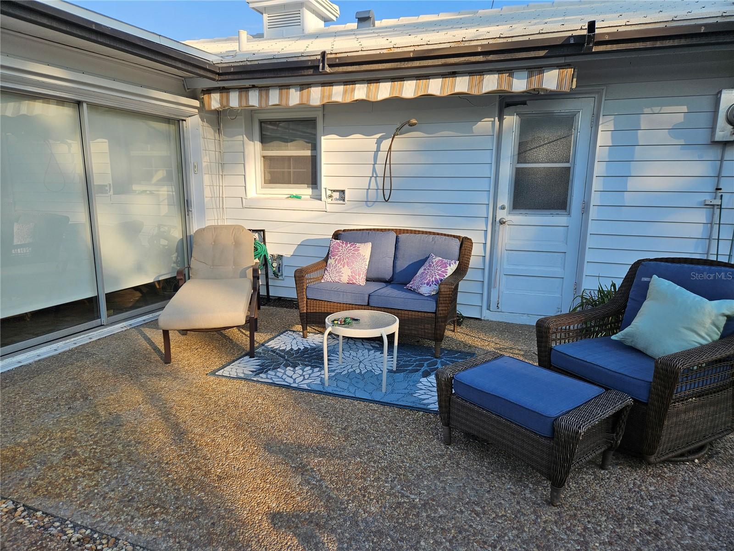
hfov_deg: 73.9
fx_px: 488
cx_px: 367
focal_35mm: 23
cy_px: 276
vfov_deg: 58.9
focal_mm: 5.4
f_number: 1.8
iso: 25
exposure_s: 1/912
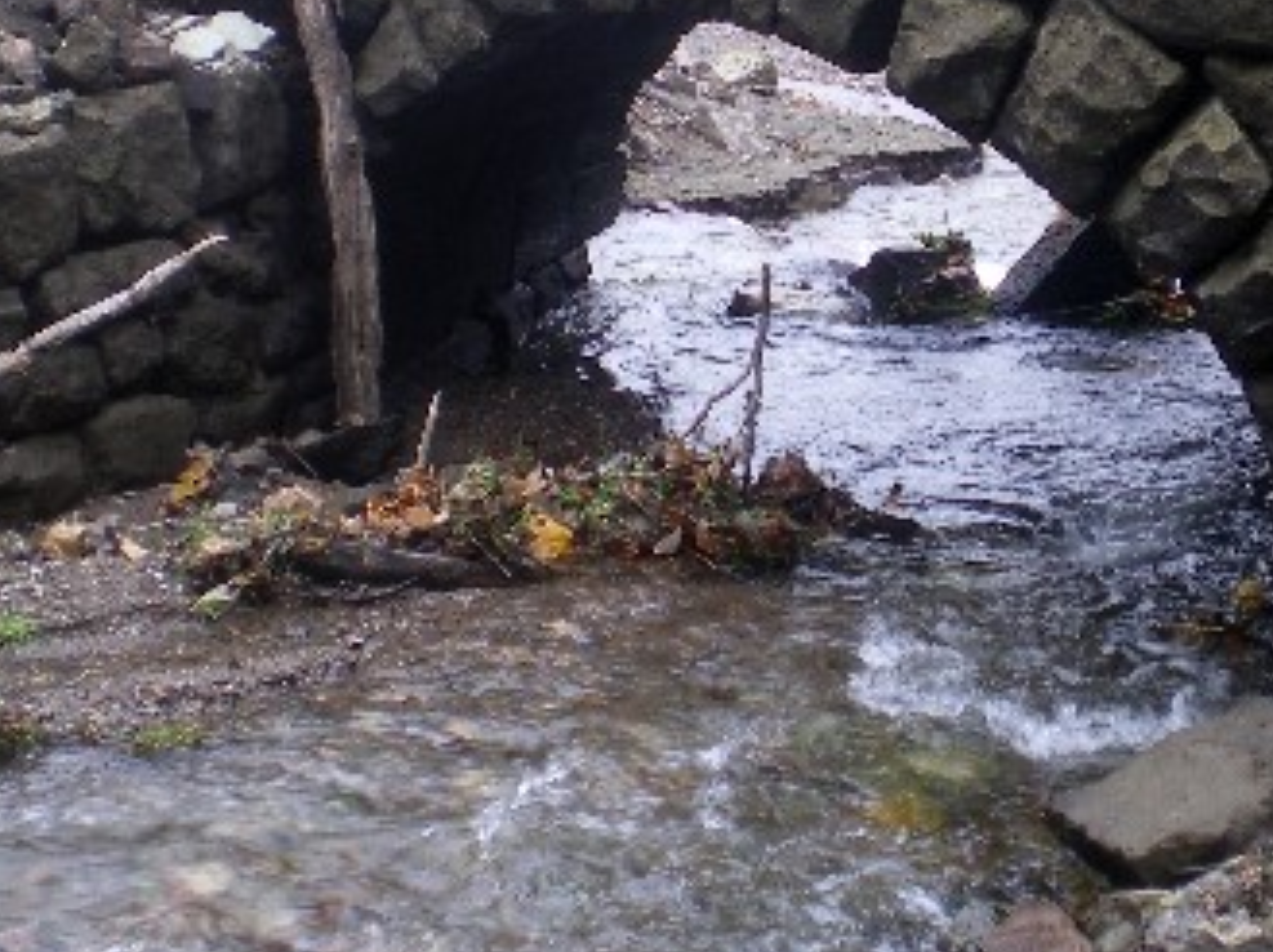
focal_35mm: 71
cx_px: 681
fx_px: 2608
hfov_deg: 27.4
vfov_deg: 20.5
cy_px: 224
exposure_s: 1/60
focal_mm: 6.3
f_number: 3.1
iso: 64
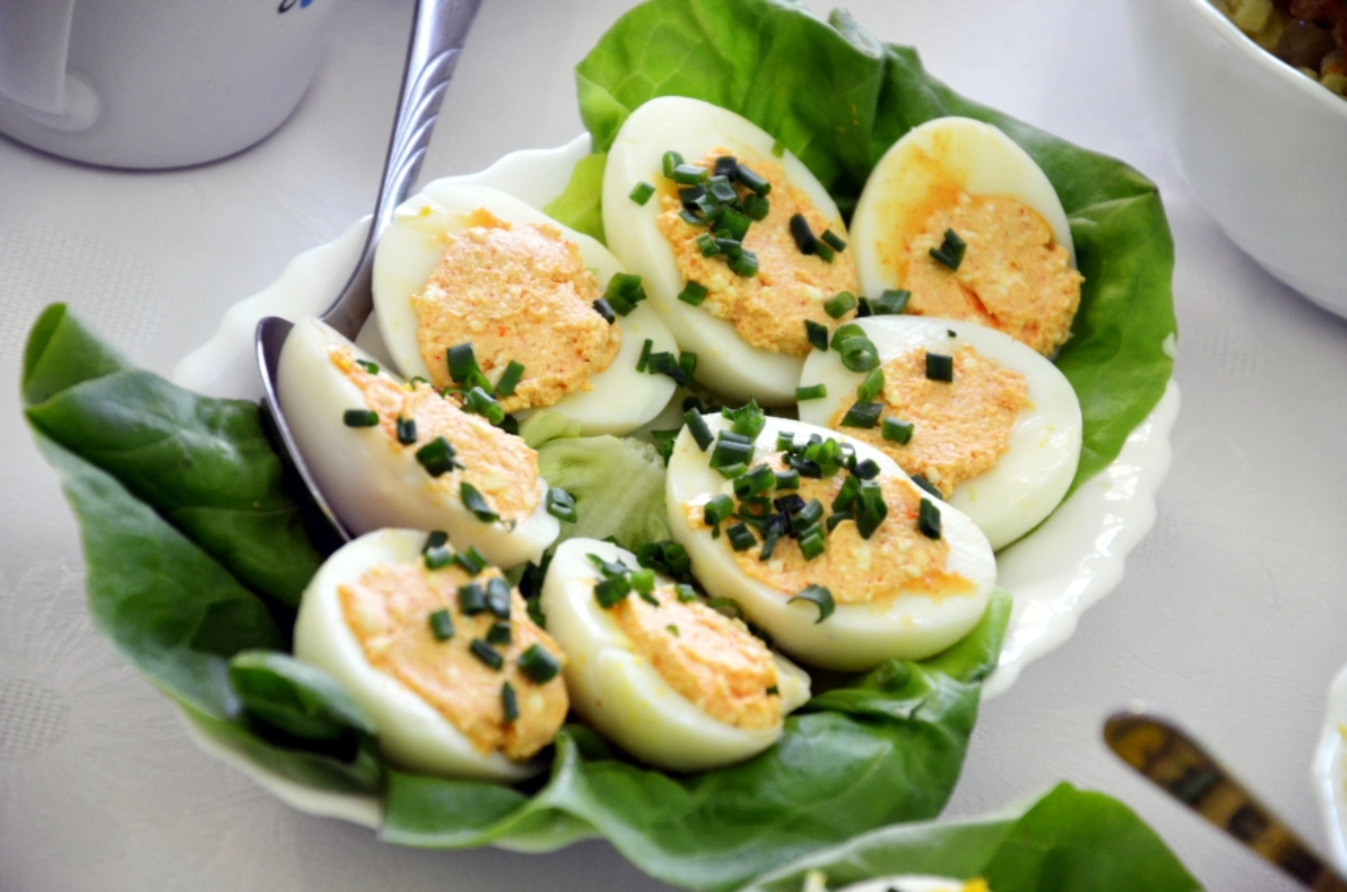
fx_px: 5880
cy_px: 446
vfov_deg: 8.7
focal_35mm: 158
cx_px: 674
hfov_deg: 13.1
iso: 720
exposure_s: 1/60
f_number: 5.6
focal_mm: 105
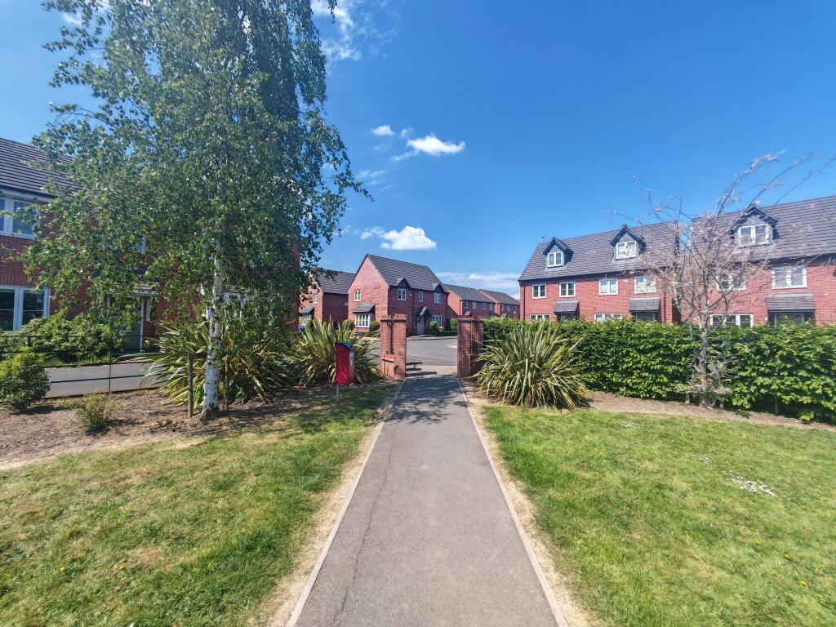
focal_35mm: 13
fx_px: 314
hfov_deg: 106.2
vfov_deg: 89.9
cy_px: 314
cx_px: 418
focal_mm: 1.82
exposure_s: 1/460
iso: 50
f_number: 2
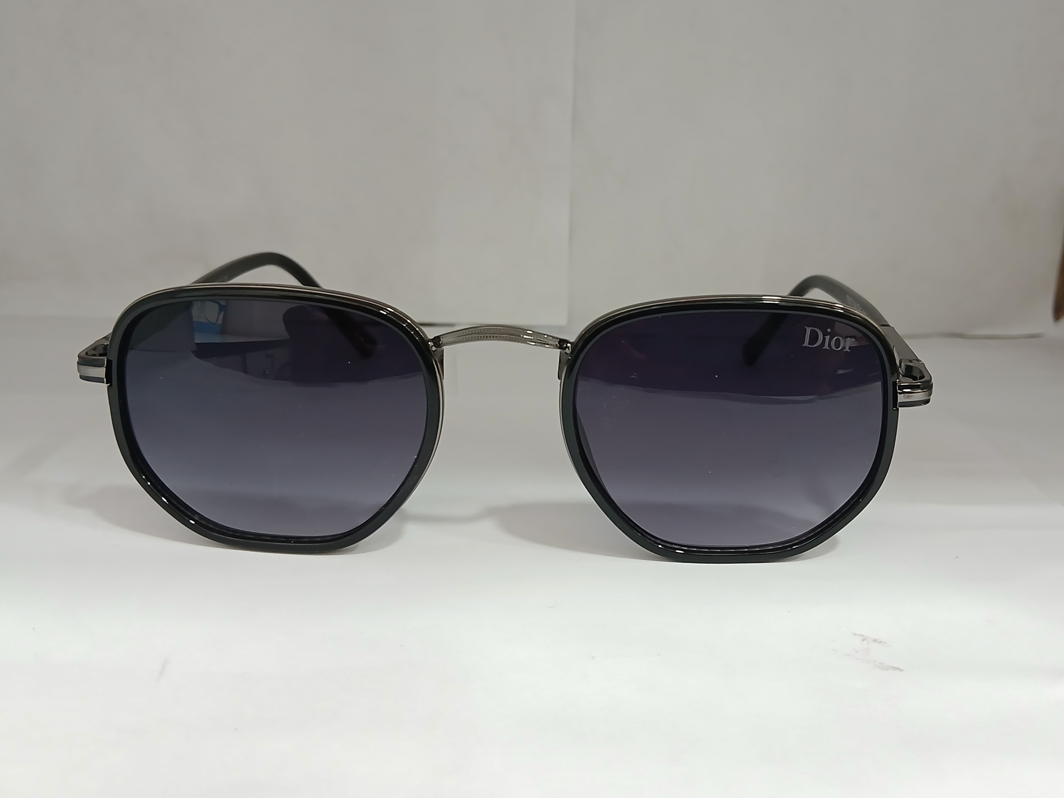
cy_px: 388
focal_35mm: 34
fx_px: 1045
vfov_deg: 41.8
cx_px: 621
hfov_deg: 53.7
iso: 200
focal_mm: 3.98
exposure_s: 1/50
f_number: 1.8
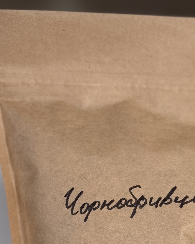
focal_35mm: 116
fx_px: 837
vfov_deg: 16.0
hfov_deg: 13.2
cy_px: 283
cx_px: 155
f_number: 1.78
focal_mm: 6.76
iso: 80
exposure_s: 1/191
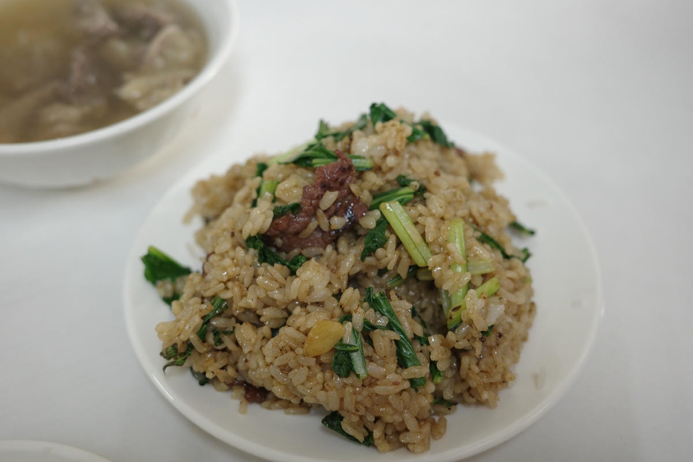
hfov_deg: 48.5
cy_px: 231
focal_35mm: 40
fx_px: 770
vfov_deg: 33.4
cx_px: 346
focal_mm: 26
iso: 800
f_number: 2.8
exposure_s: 1/50
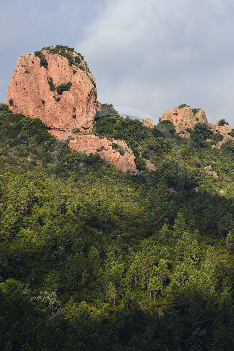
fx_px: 1854
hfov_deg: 7.2
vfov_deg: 10.8
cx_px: 117
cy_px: 176
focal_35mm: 190
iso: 250
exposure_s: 1/250
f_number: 13
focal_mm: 190
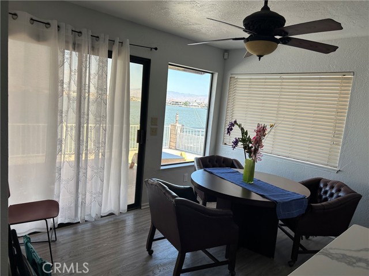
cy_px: 138
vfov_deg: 53.1
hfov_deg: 67.3
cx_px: 184
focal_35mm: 26
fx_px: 277
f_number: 1.5
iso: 50
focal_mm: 5.7
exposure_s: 1/374
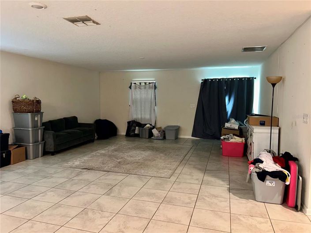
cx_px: 156
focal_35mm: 26
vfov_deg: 53.0
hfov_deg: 67.3
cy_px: 116
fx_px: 233
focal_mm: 5.7
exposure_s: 1/15
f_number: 1.5
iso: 100
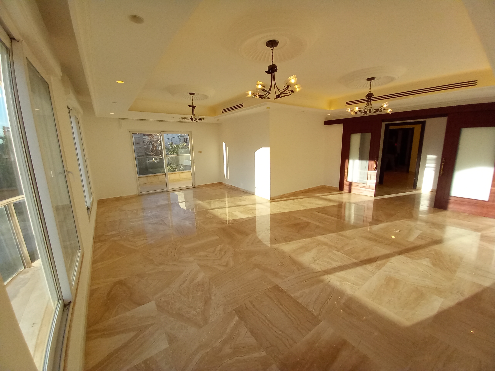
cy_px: 186
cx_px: 248
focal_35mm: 13
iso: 40
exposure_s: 1/280
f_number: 2.2
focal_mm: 1.13
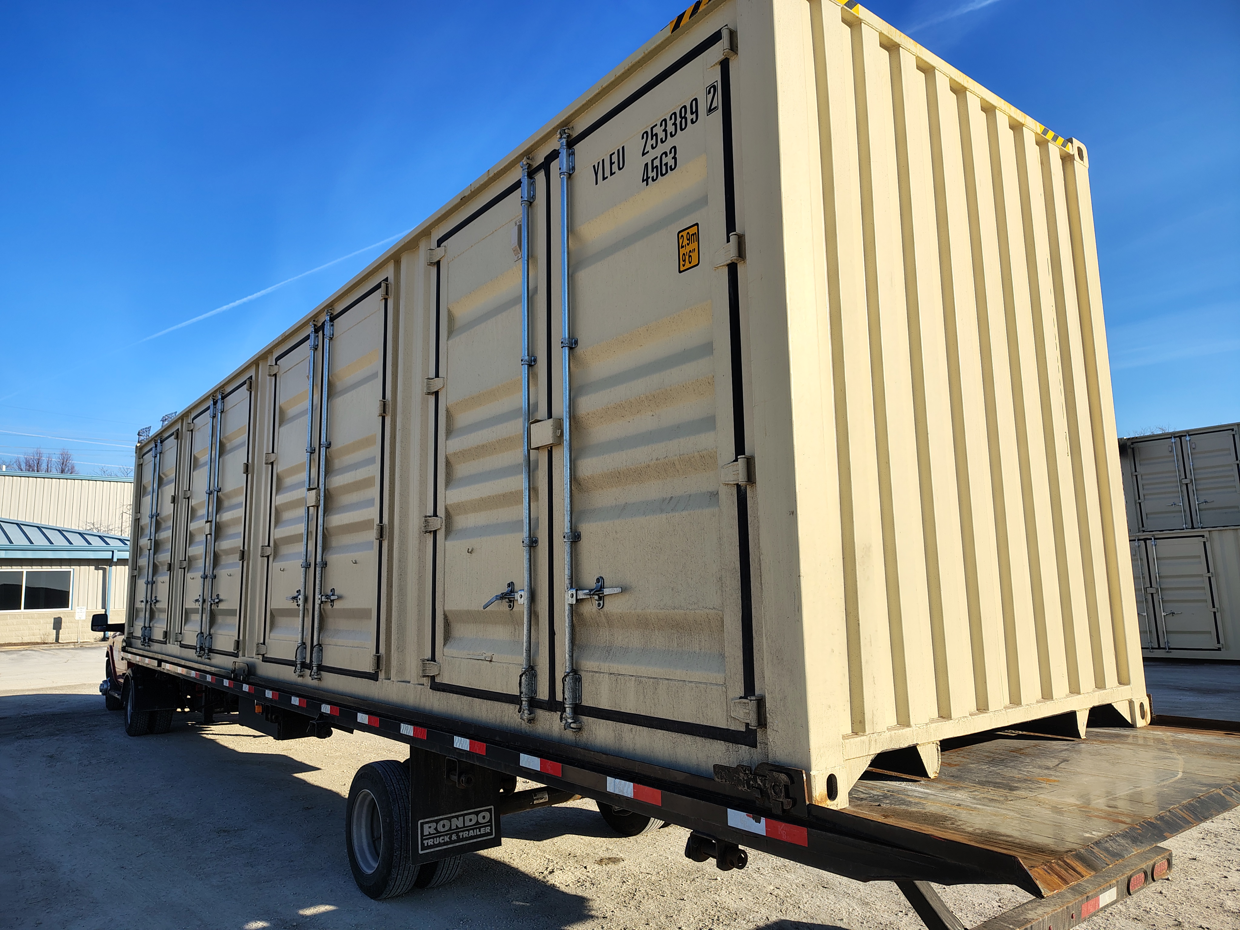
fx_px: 860
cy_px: 465
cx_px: 620
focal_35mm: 24
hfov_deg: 71.6
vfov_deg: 56.8
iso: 100
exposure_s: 1/1486
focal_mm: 5.56
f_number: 1.8
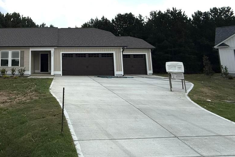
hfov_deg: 67.5
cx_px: 51
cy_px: 41
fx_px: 157
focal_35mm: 24
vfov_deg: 51.1
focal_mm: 2.22
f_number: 2.2
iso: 50
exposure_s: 1/2237
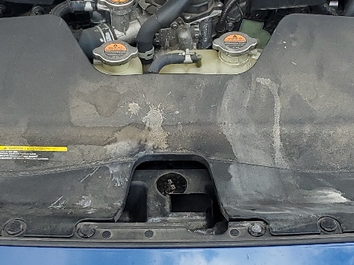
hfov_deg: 20.9
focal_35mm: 94
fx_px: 961
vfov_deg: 15.7
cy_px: 184
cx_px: 170
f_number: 1.5
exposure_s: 1/1000
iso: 50
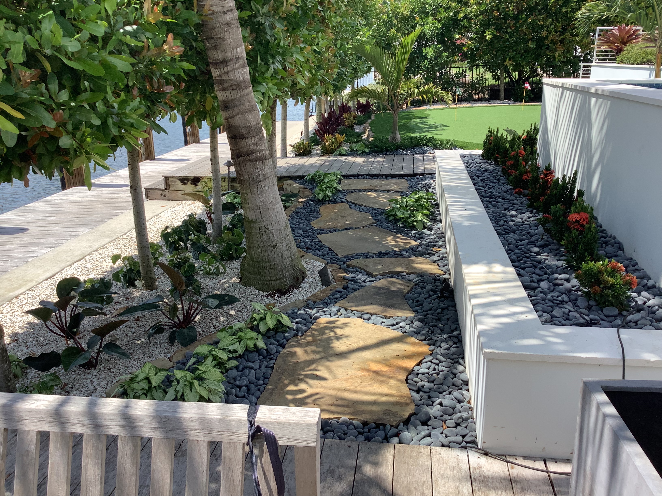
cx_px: 331
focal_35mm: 31
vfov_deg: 45.4
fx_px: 593
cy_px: 248
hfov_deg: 58.4
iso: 25
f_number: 2.4
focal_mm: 3.3
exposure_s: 1/876
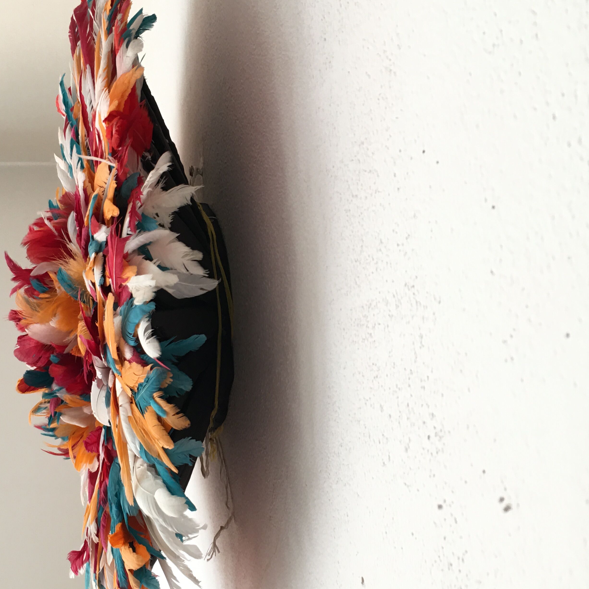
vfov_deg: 40.0
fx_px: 809
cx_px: 229
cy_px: 304
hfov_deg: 39.8
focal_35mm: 42
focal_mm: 4.15
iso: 32
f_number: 2.2
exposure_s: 1/17
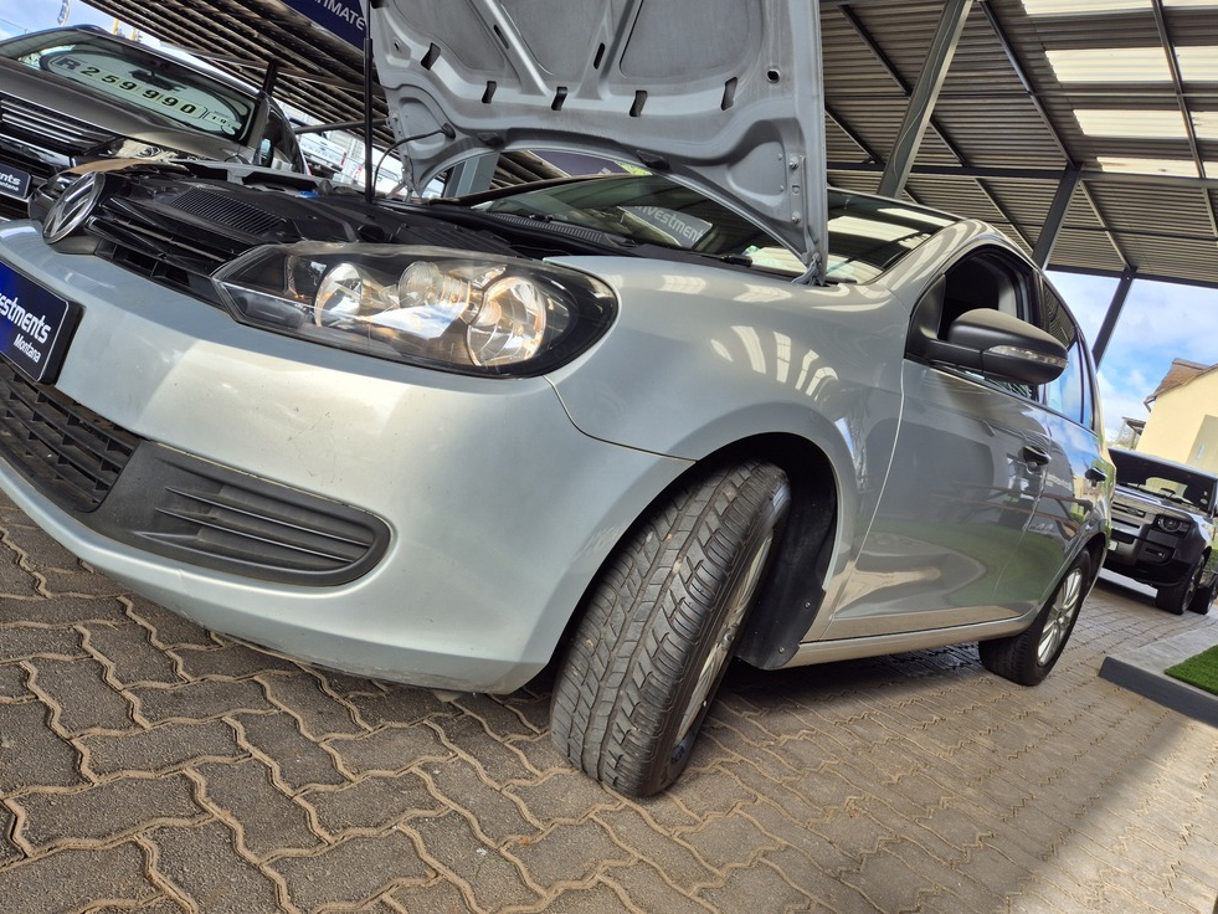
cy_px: 447
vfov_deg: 56.8
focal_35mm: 24
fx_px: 845
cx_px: 592
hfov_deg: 71.6
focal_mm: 5.4
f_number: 1.8
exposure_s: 1/642
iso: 25
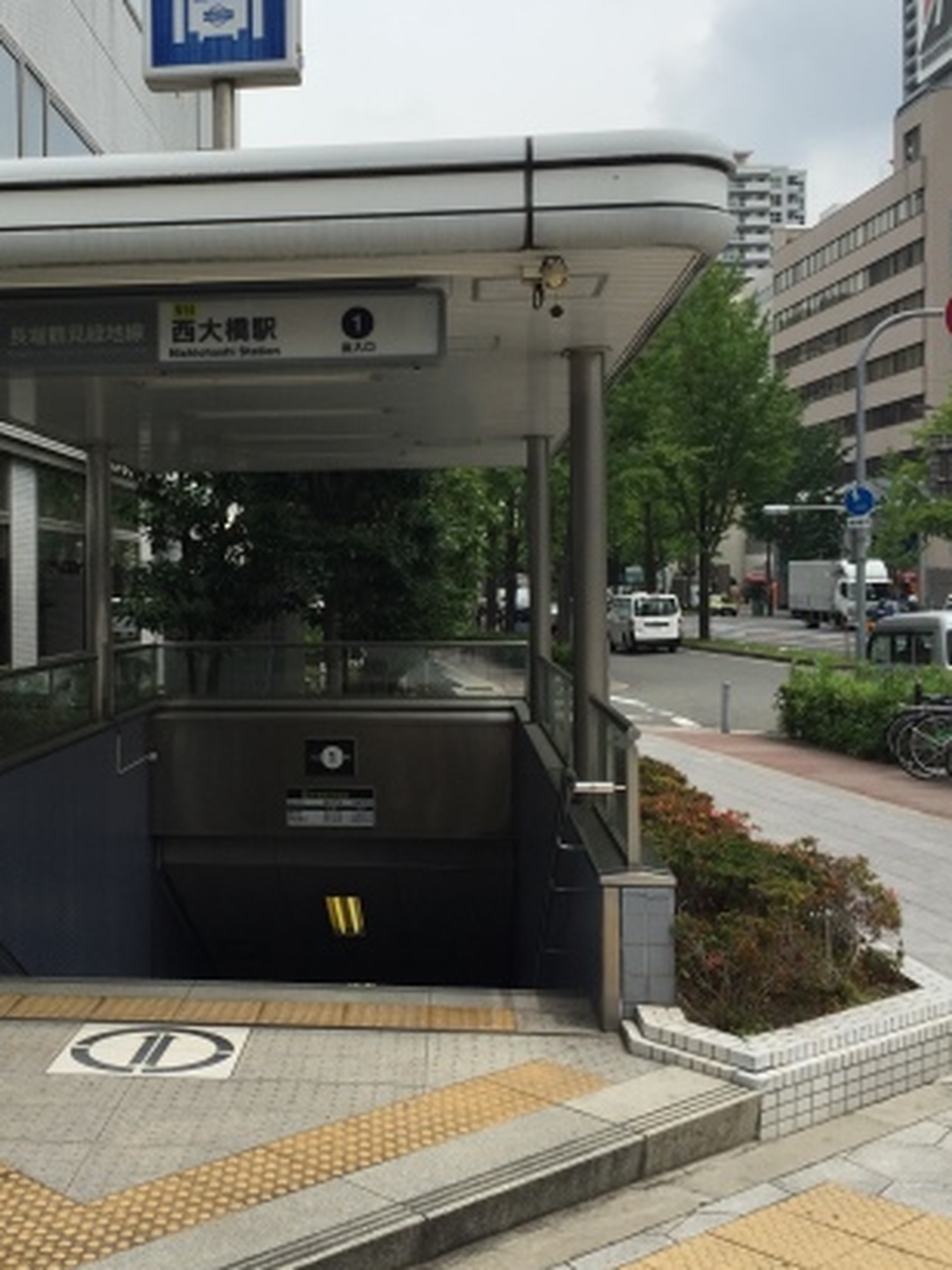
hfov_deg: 31.5
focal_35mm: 45
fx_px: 1650
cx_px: 225
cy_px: 583
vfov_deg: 42.0
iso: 32
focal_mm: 4.15
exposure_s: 1/2326
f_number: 2.2
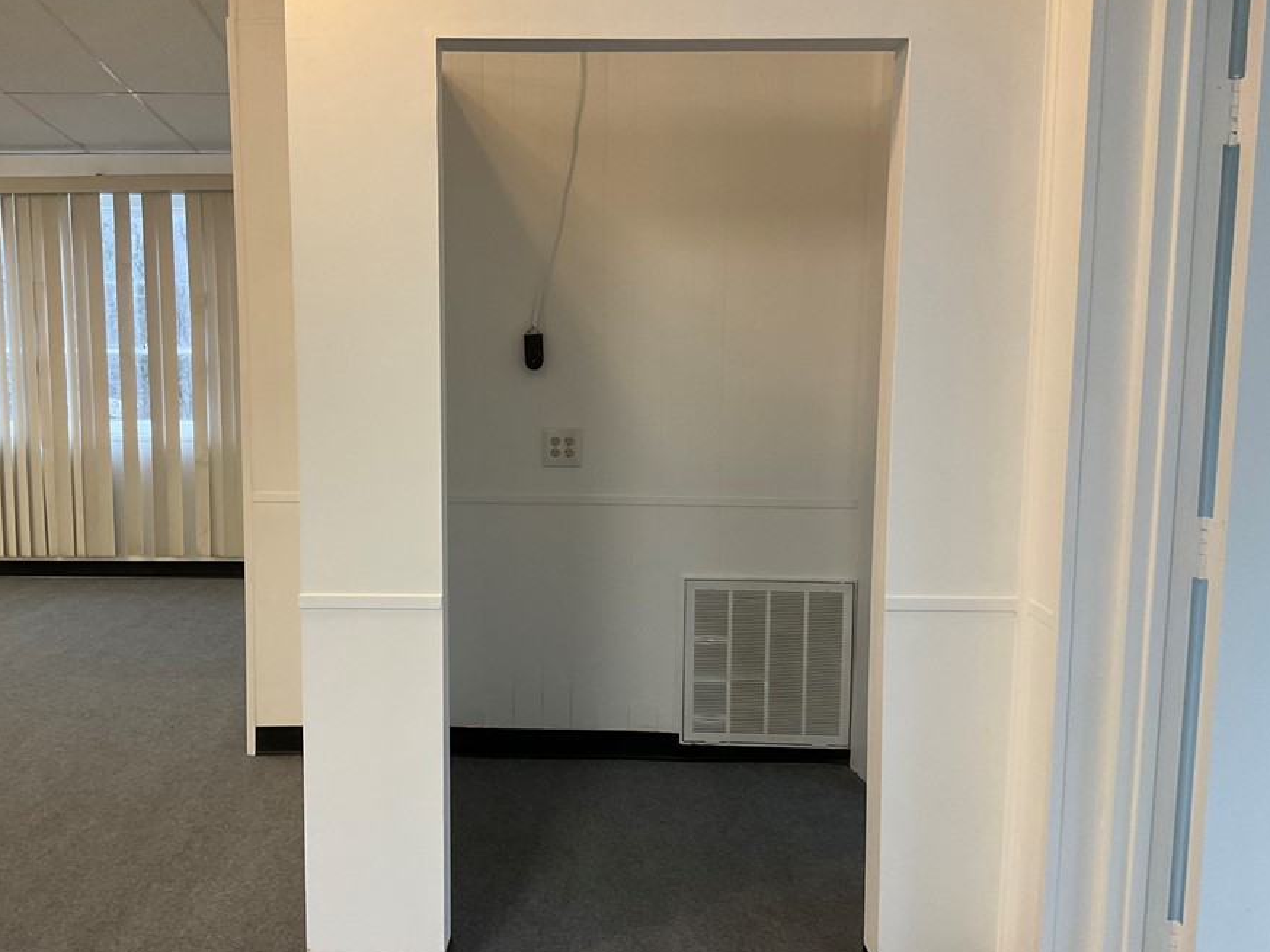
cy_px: 472
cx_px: 556
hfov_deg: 53.8
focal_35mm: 34
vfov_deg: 41.8
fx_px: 1248
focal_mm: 3
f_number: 1.8
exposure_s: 1/60
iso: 100
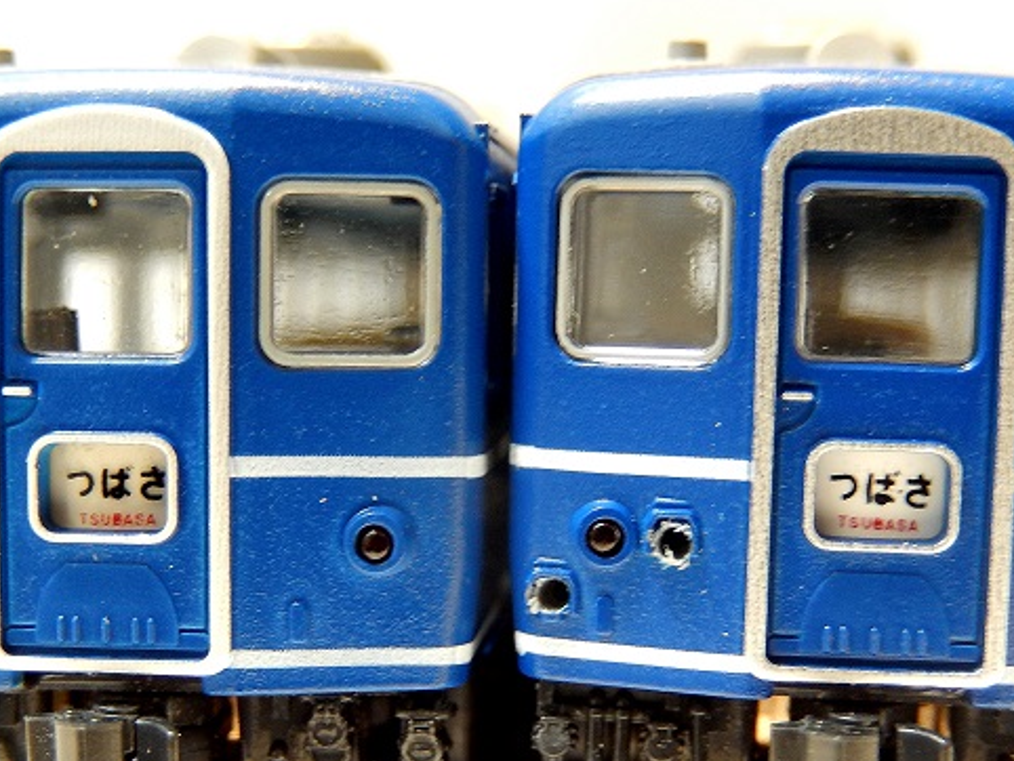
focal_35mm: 74
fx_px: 2169
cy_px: 503
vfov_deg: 19.9
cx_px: 513
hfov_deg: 26.3
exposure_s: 1
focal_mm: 9.2
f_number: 4.5
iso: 200
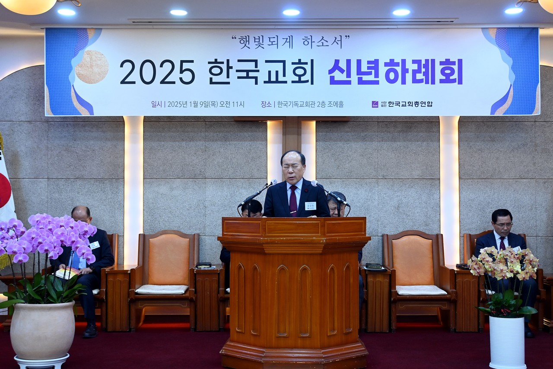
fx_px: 668
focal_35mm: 44
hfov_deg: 45.0
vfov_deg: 30.8
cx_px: 276
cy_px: 184
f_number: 4.8
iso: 800
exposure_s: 1/50
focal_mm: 29
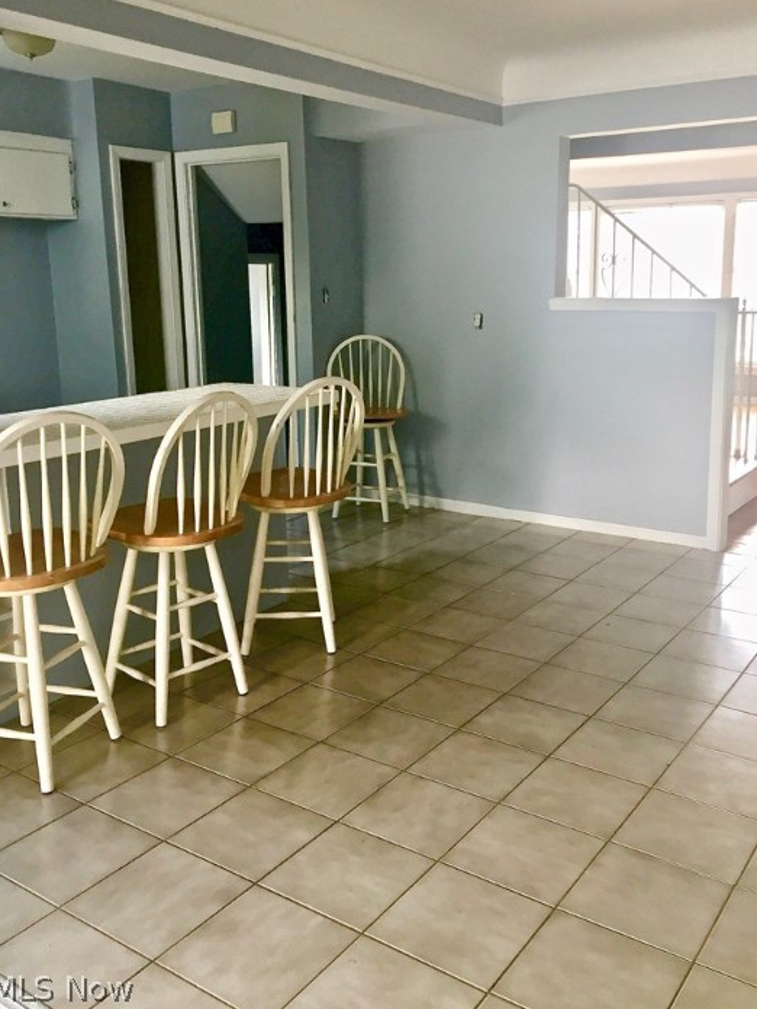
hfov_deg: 44.1
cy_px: 455
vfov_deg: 56.7
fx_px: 933
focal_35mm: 32
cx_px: 399
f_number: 2.2
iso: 64
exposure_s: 1/30
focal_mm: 4.15
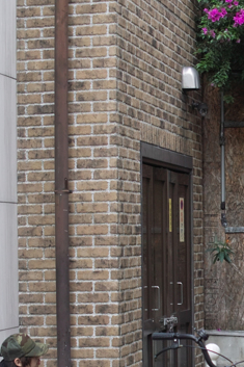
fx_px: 1211
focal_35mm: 119
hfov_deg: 11.3
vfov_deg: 17.2
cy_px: 248
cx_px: 300
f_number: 2.8
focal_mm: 24.2
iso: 100
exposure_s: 1/100
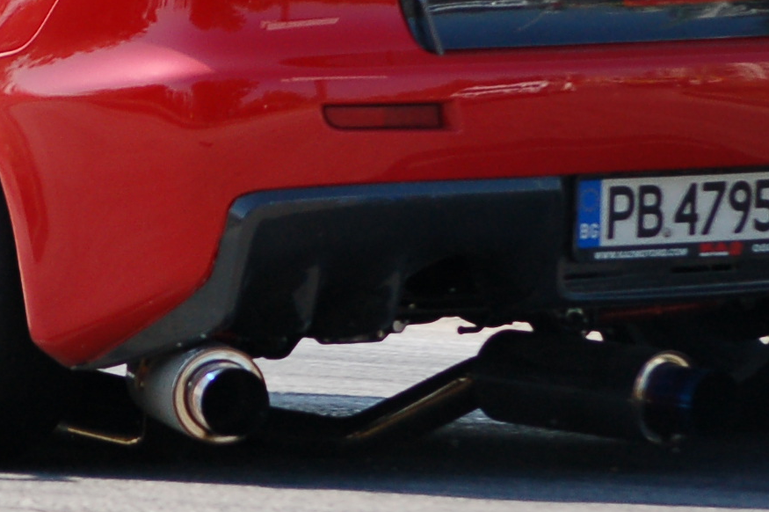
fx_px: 7705
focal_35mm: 361
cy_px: 270
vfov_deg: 3.8
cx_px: 363
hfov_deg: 5.7
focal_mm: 70
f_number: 4.2
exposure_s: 1/1000
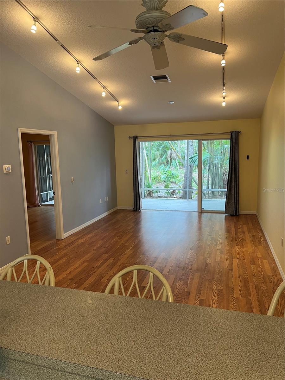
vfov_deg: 67.3
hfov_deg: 53.1
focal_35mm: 26
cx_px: 142
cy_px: 190
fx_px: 285
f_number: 1.5
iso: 100
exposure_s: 1/60
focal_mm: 5.7
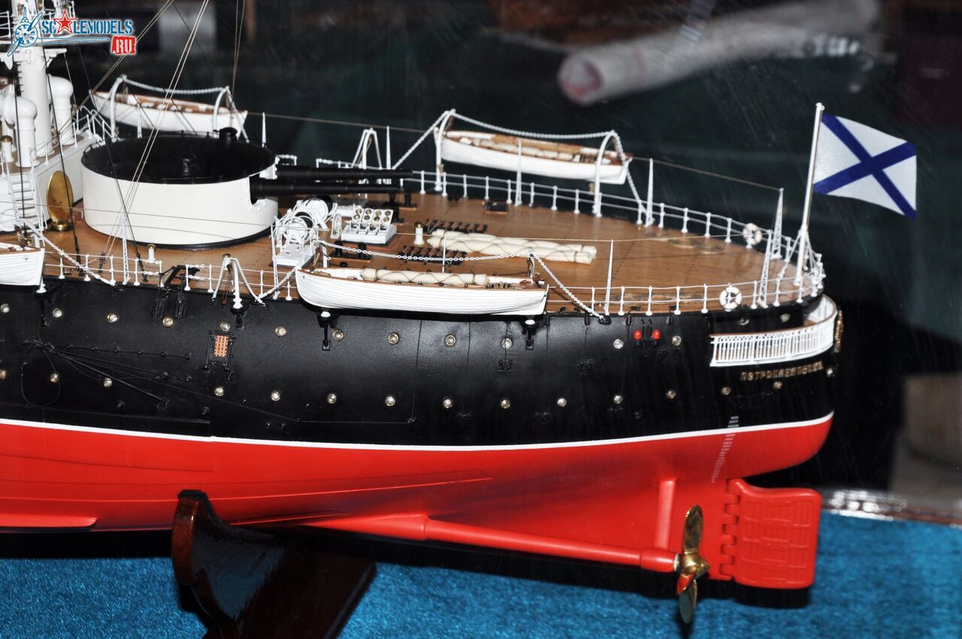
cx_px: 481
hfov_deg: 27.0
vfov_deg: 18.1
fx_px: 2002
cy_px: 320
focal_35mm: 75
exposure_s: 1/125
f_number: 8
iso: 320
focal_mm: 50
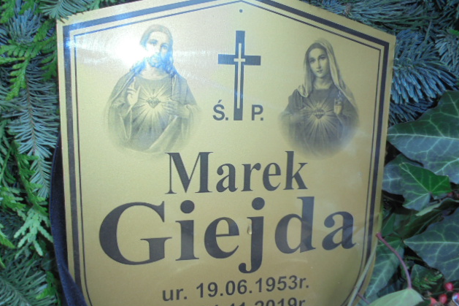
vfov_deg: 36.8
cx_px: 228
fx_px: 459
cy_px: 173
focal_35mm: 36
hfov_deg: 53.1
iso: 100
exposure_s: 1/40
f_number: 4
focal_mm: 6.1
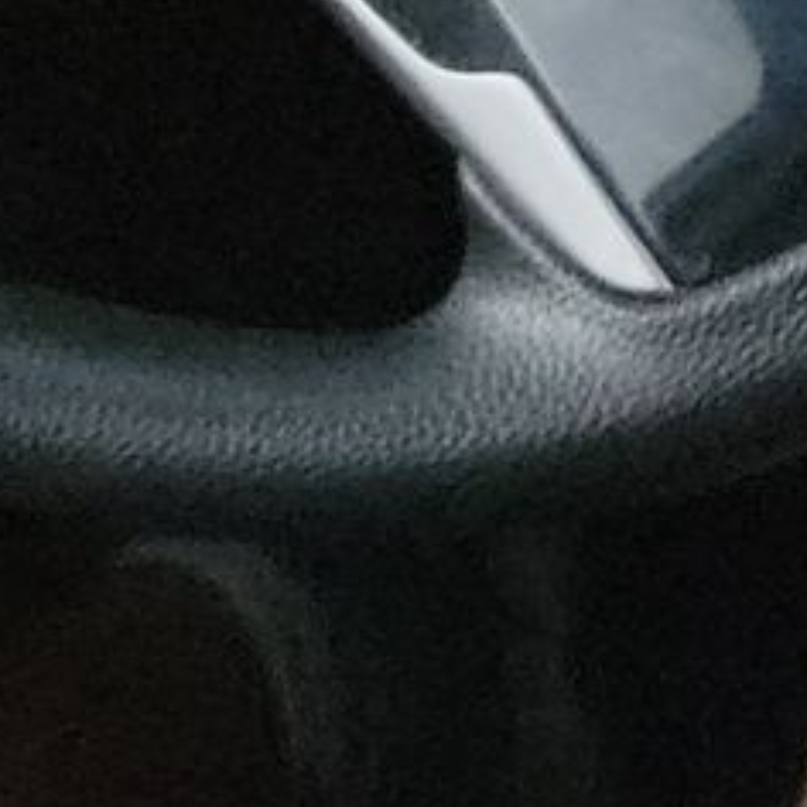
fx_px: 3798
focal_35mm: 144
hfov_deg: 11.3
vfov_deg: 11.2
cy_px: -684
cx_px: 1453
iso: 3646
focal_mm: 6.7
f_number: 1.8
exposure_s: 1/59
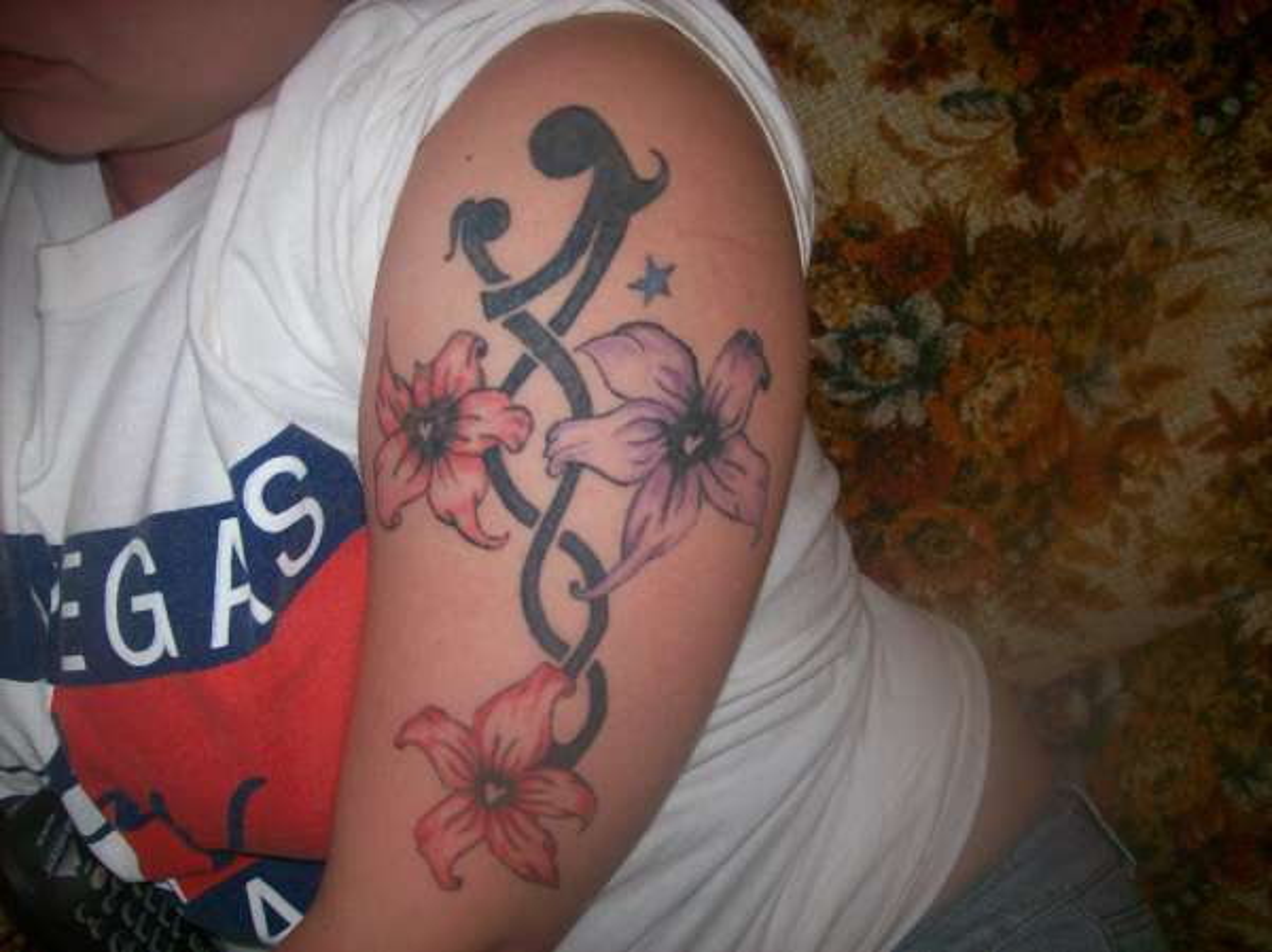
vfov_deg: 39.6
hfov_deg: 51.4
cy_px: 476
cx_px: 636
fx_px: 1322
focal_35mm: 36
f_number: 2.7
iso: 80
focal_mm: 6
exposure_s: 1/64
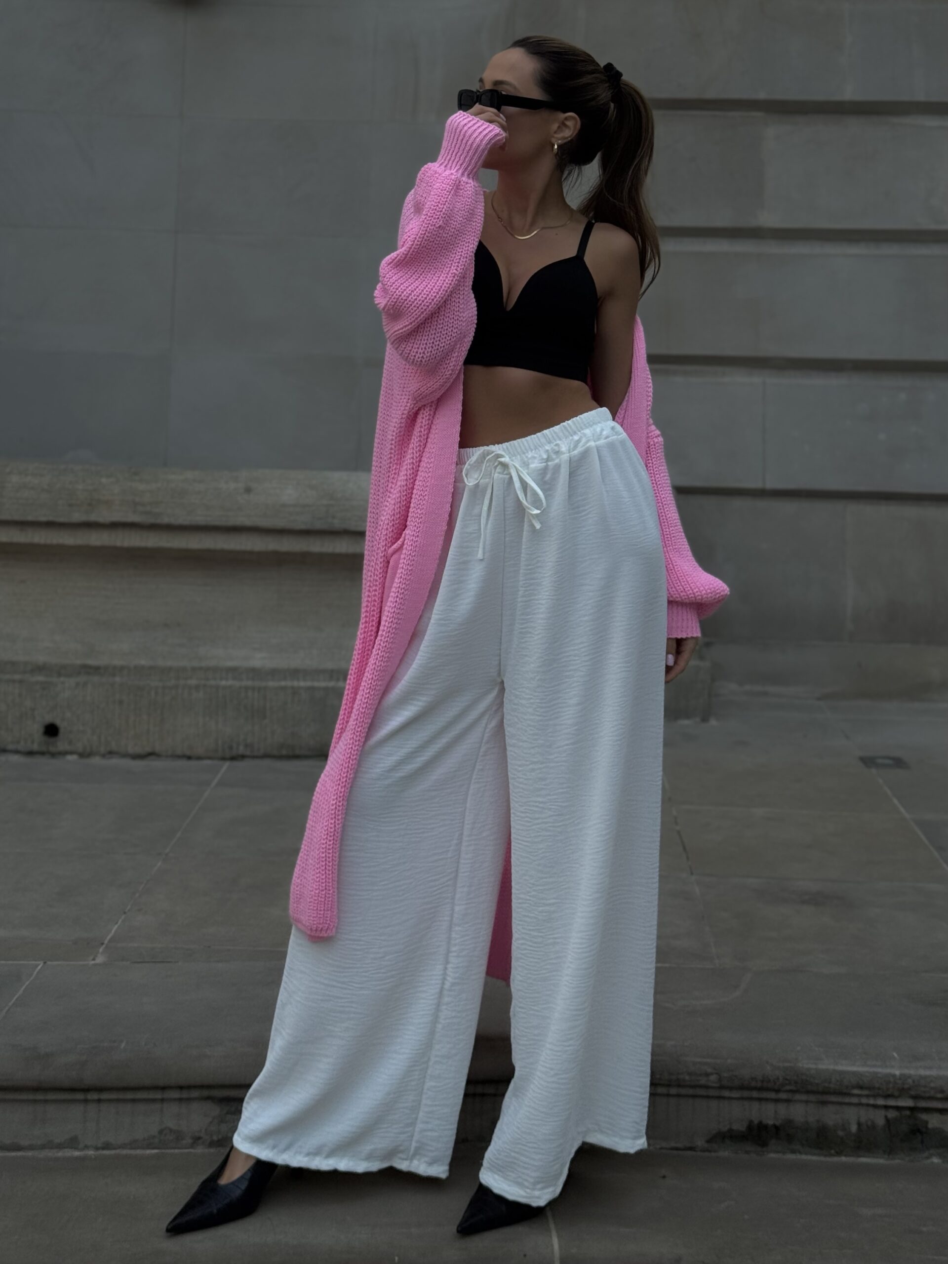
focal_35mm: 48
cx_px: 474
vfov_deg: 39.7
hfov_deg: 30.3
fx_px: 1753
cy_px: 632
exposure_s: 1/294
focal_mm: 6.76
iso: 64
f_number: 1.78
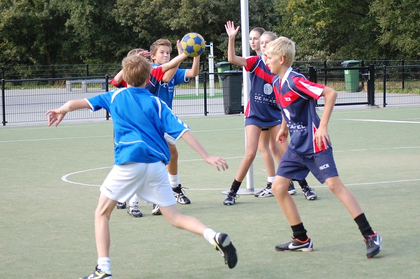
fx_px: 961
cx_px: 210
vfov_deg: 16.5
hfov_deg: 24.6
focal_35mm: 82
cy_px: 140
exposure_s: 1/500
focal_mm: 55
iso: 500
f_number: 4
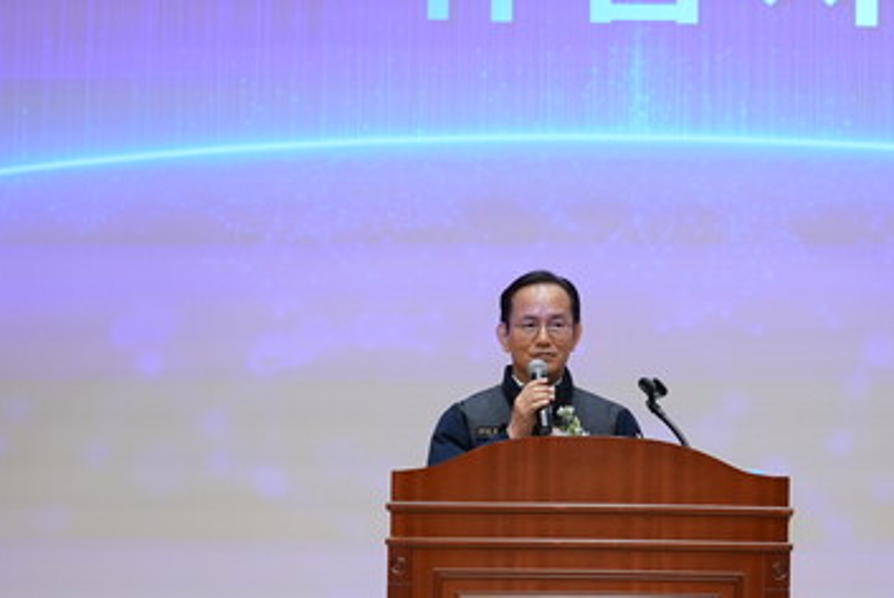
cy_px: 326
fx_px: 3256
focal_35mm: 131
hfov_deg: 15.6
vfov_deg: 10.5
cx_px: 560
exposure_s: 1/125
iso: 2500
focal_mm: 77
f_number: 4
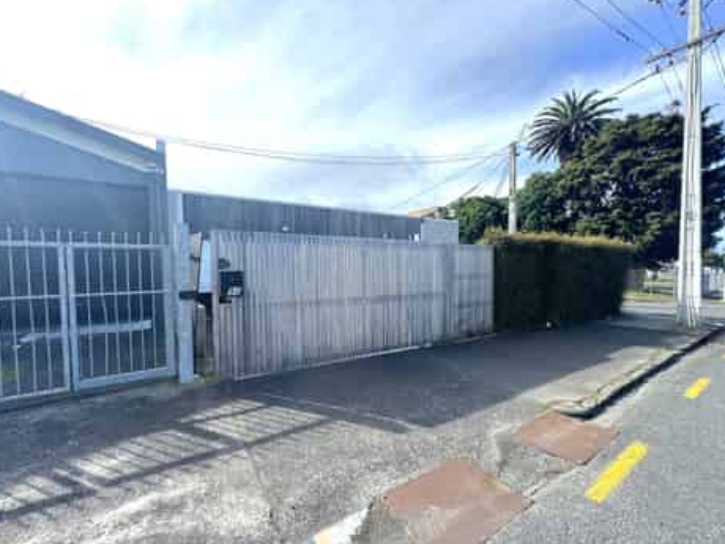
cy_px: 283
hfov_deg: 98.1
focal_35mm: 15
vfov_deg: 81.7
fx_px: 314
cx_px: 343
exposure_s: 1/879
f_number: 2.2
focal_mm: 2.22
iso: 40
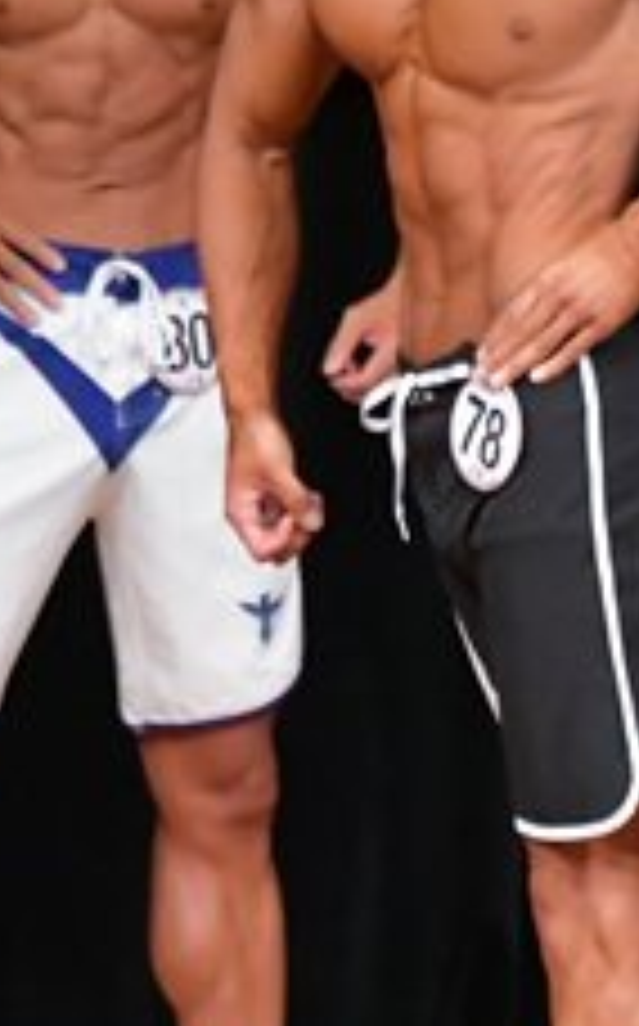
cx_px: 736
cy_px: 450
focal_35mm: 1041
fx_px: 29080
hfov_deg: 1.3
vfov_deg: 2.0
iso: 5000
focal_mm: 200
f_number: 5.6
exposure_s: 1/400
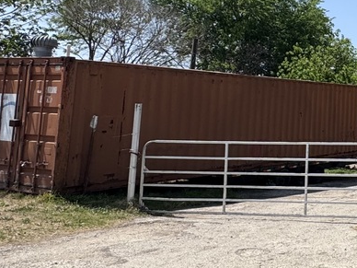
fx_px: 536
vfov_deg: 27.4
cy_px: 51
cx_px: 437
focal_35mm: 52
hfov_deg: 30.7
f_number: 2.2
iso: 40
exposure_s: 1/1506
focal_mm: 2.22
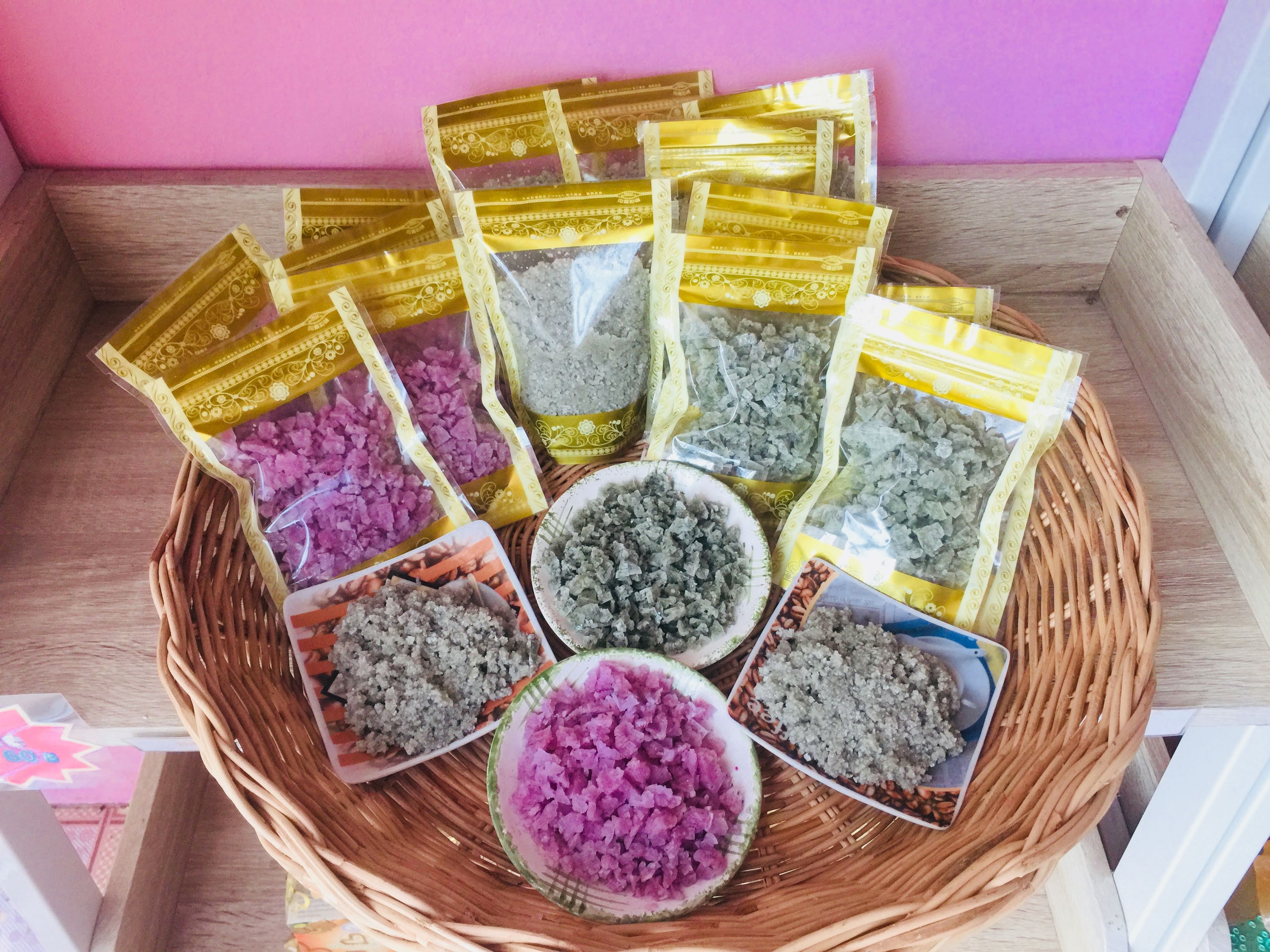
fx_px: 1064
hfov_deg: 61.7
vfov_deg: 48.2
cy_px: 476
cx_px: 635
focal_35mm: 29
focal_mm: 4.15
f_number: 2.2
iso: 64
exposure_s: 1/33
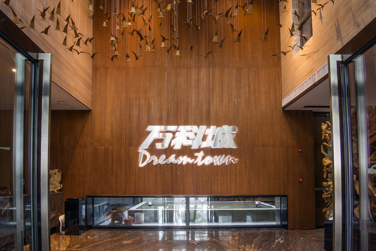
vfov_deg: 73.8
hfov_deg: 96.7
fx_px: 167
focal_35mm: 16
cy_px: 126
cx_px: 188
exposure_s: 1/1.25
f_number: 13
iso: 100
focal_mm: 16
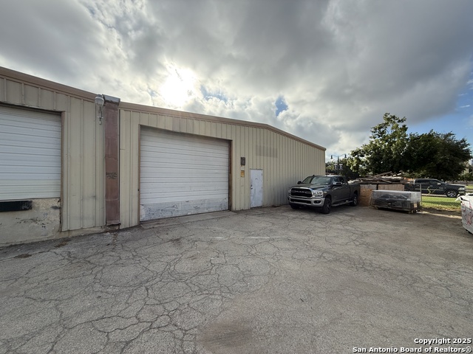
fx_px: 191
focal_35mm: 14
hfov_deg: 102.1
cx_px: 236
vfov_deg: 85.7
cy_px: 177
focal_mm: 2.22
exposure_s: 1/2024
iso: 50
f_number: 2.2
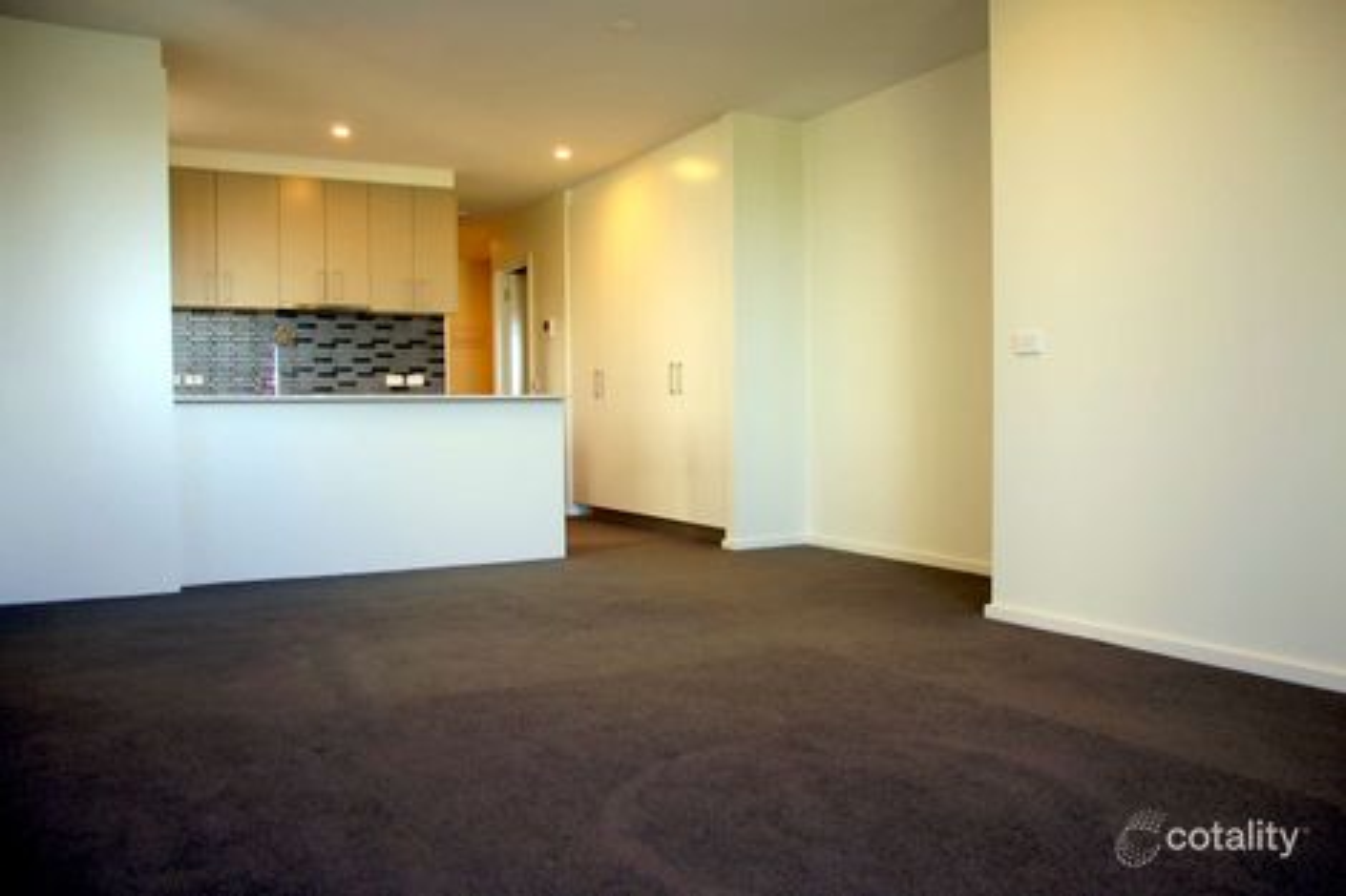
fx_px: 1009
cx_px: 673
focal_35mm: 27
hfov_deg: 67.4
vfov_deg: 47.9
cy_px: 448
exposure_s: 1/50
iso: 200
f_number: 3.8
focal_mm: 18
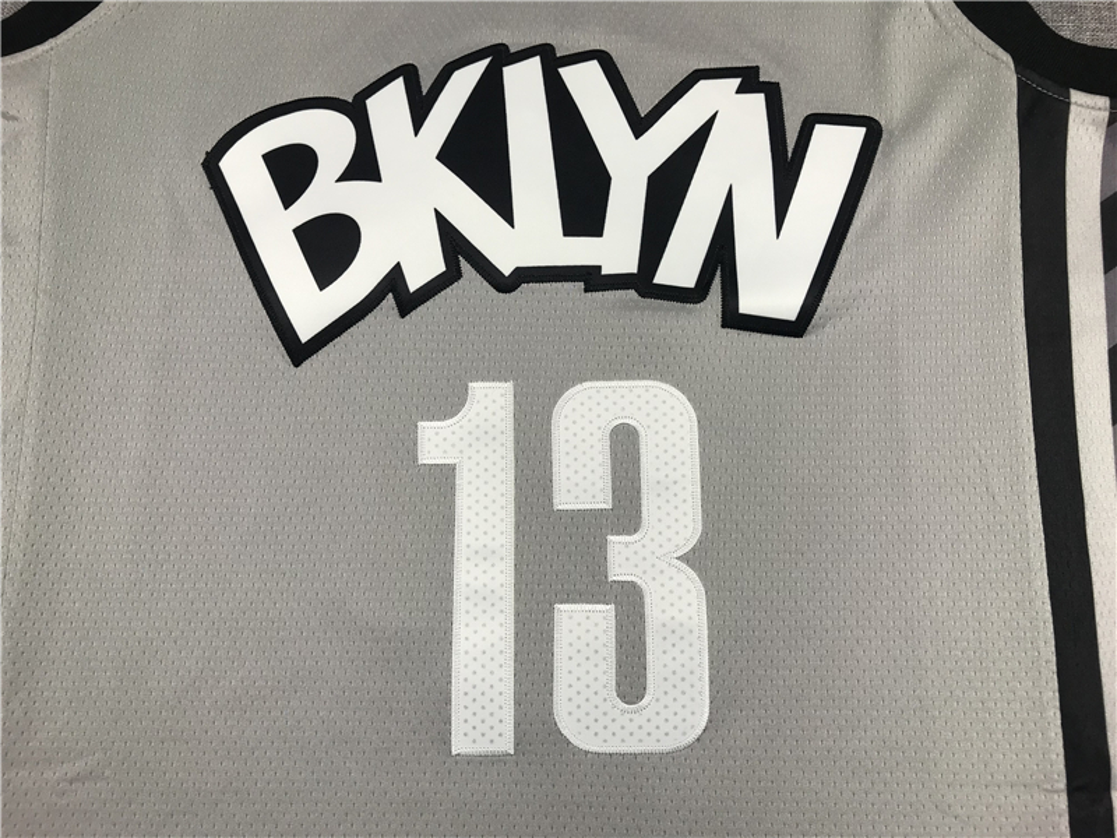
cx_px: 558
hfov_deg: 63.4
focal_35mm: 28
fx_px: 904
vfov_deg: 49.7
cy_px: 419
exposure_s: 1/100
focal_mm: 3.99
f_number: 1.8
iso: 32
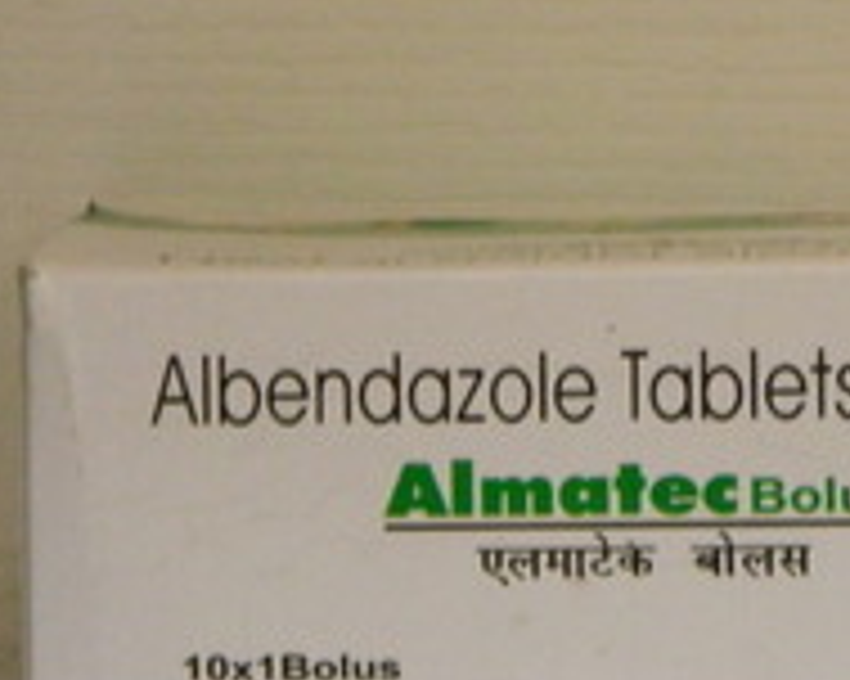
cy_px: 462
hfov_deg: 7.2
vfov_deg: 5.8
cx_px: 877
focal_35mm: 266
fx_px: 6688
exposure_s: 1/20
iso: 400
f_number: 4.5
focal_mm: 18.6
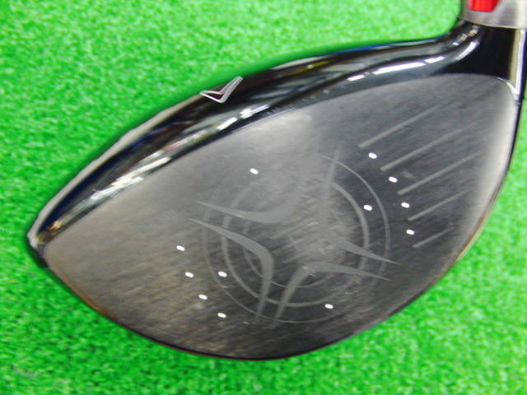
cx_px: 264
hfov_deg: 50.1
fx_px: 563
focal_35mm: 37
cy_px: 198
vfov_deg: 38.7
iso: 400
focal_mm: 6.42
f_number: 3.6
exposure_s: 1/10
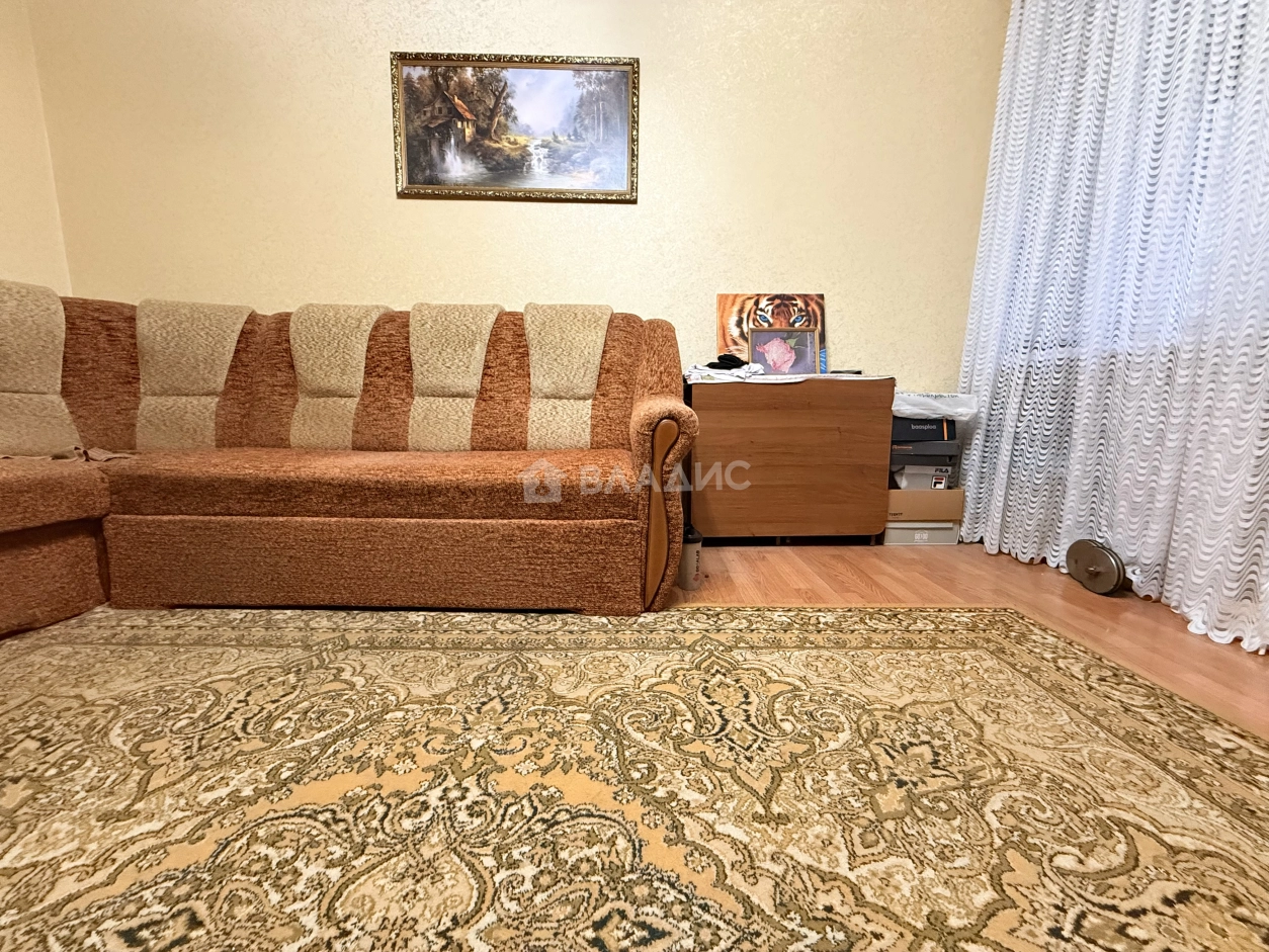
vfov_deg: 85.7
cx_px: 634
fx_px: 513
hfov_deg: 102.1
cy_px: 476
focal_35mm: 14
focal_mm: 2.22
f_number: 2.2
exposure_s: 1/50
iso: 640
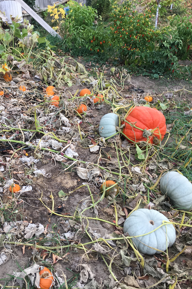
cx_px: 49
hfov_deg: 32.1
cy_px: 142
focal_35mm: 41
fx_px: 328
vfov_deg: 47.4
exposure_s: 1/120
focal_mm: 4.15
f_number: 2.2
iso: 32
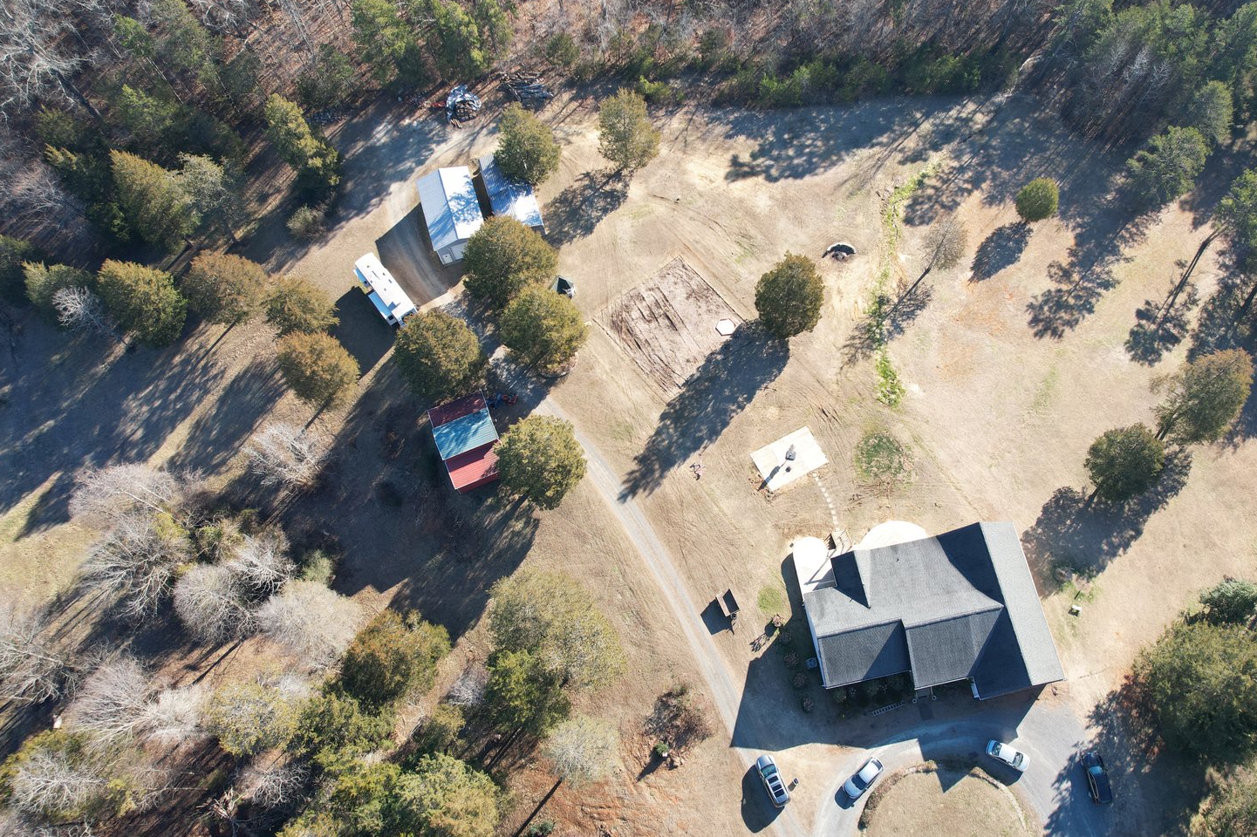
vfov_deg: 49.4
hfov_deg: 69.2
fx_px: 908
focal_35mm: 26
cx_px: 695
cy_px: 374
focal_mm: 8.38
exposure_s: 1/500
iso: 140
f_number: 2.8
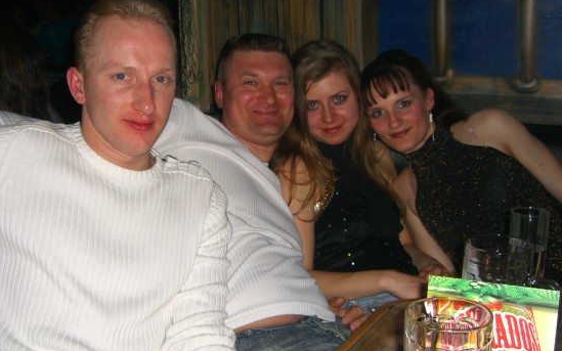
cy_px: 183
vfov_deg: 29.2
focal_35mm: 44
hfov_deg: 45.3
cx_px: 271
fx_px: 674
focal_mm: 7.9
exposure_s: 1/60
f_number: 2.8
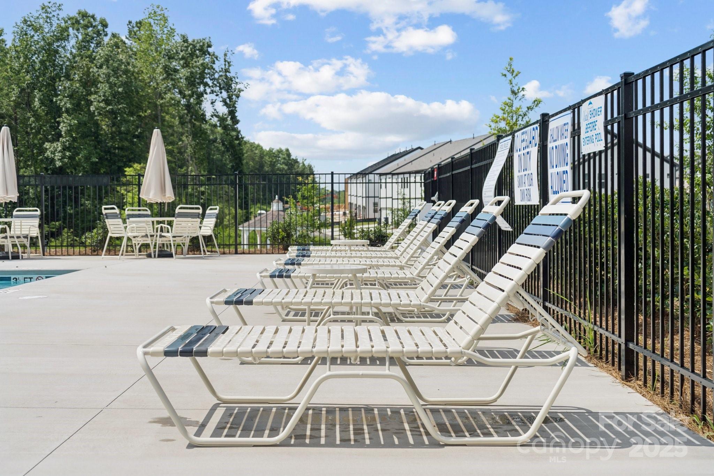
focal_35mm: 40
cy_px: 238
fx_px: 793
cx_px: 357
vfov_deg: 33.4
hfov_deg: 48.5
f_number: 5
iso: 100
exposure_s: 1/1250
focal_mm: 40
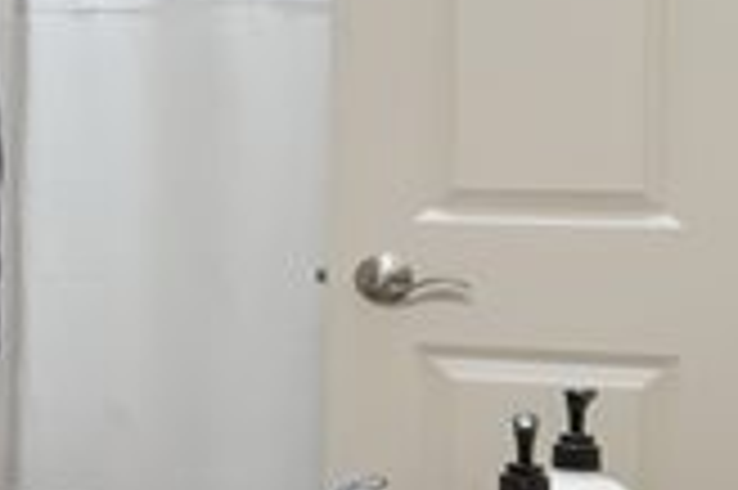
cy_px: 47
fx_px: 2724
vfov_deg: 10.2
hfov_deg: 10.9
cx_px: -1408
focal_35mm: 133
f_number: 9
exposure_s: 1/8
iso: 400
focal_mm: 17
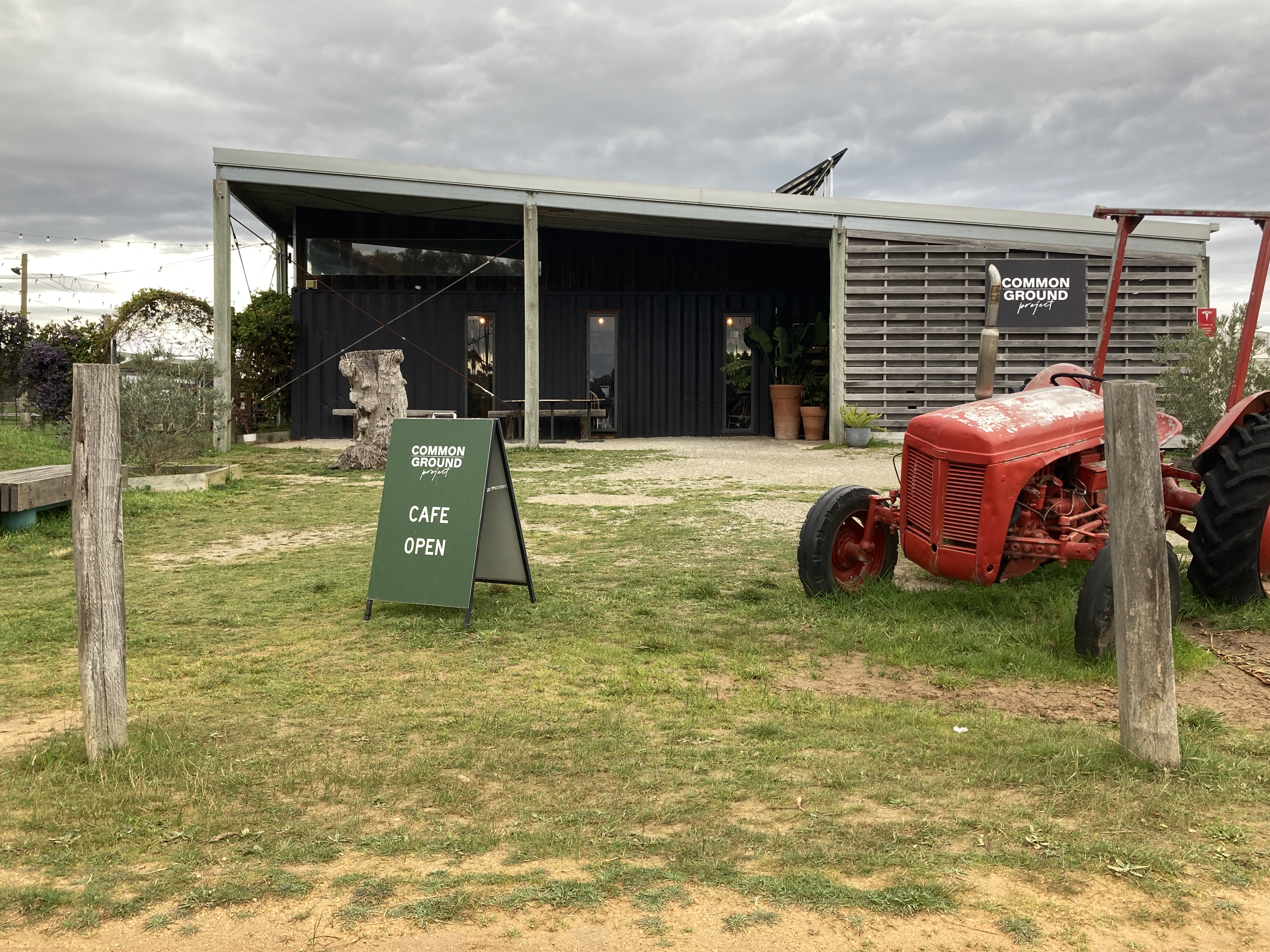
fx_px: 1137
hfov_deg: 58.3
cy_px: 436
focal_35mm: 31
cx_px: 662
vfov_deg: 45.4
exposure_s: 1/216
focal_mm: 3.99
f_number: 1.8
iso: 20
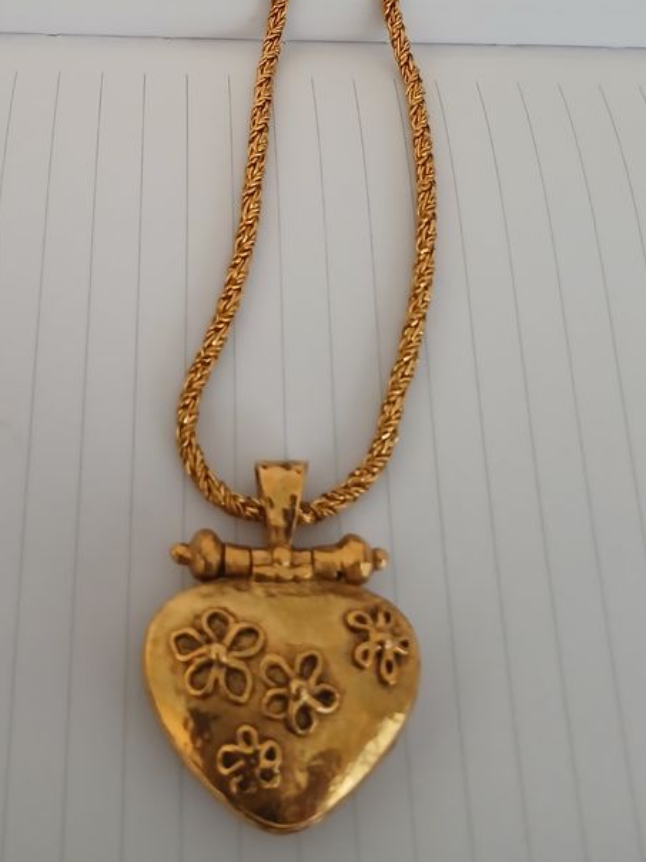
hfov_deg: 33.4
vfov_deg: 42.1
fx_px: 1071
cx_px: 232
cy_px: 180
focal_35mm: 43
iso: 250
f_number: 1.8
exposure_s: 1/50
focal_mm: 3.98
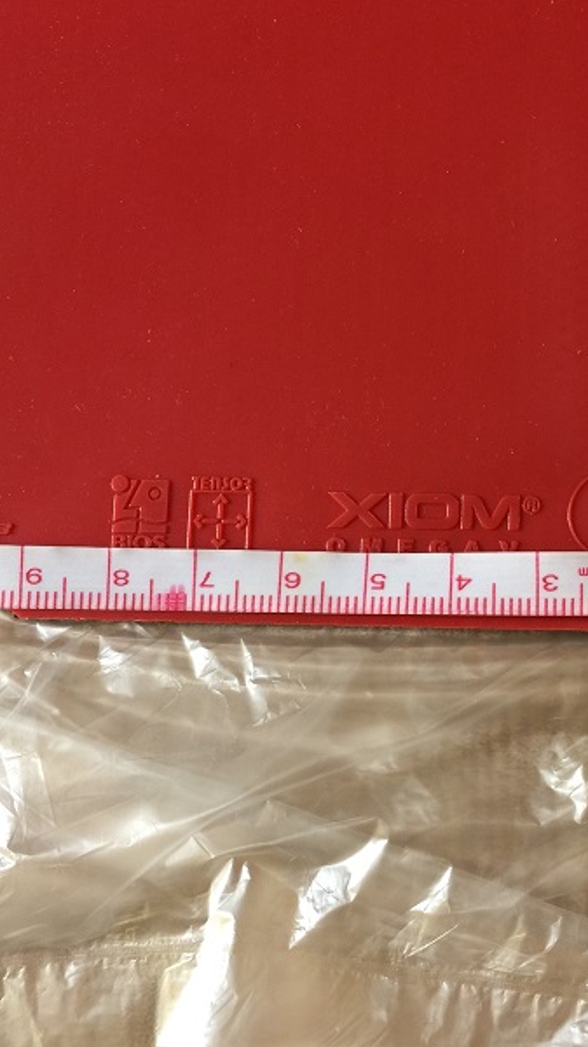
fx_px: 1193
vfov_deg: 47.4
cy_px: 515
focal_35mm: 43
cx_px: 509
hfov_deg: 26.9
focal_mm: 4.15
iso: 32
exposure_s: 1/15
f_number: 2.2
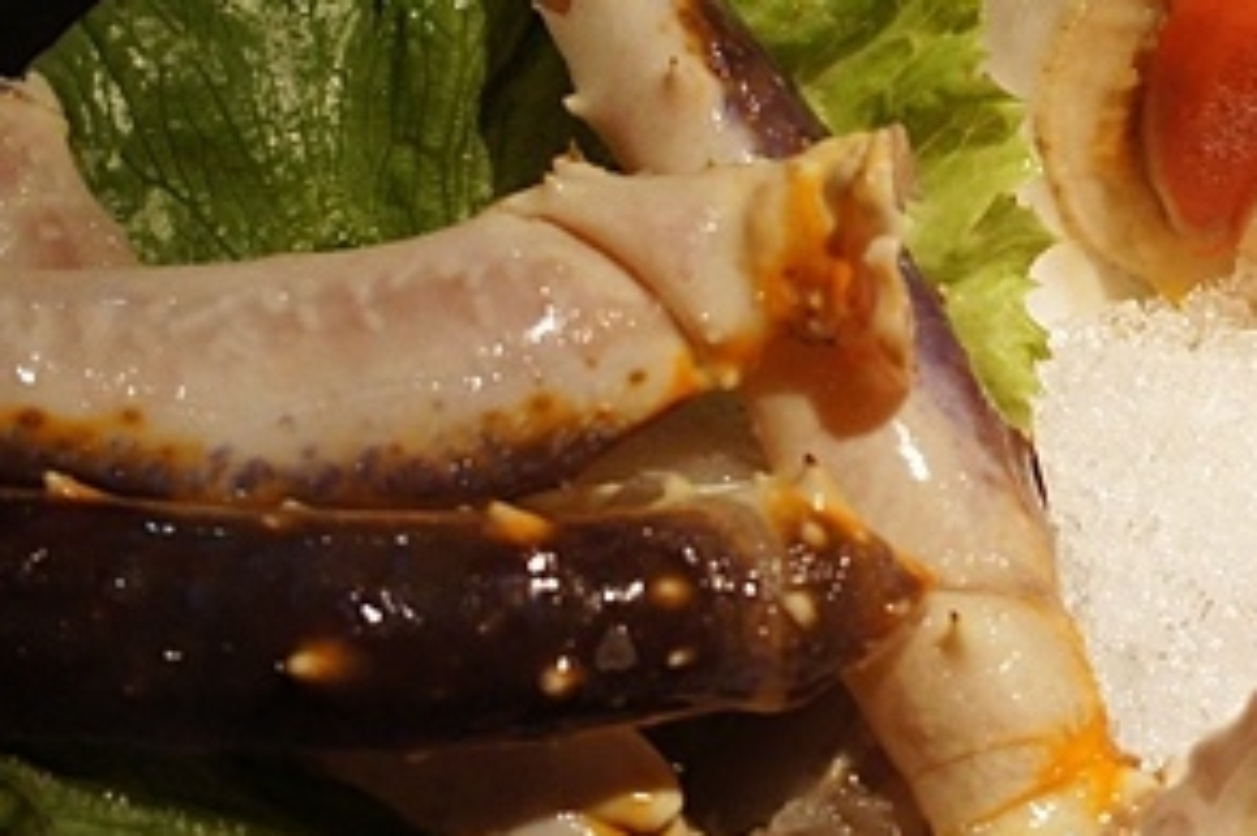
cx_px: 1184
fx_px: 2896
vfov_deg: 16.3
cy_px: 118
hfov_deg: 23.7
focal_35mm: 83
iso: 1250
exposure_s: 1/30
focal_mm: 18
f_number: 5
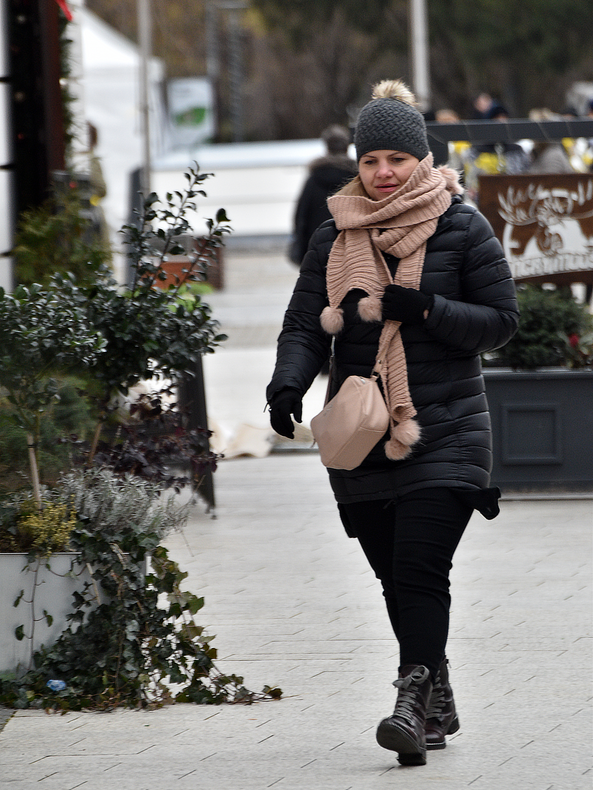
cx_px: 296
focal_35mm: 390
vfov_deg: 5.1
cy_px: 381
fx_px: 8908
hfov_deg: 3.8
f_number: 6.3
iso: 640
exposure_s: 1/250
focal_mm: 240
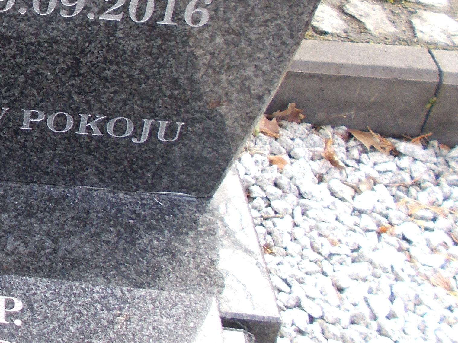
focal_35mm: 79
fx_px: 1045
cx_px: -169
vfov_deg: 18.2
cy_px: 2
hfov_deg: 21.8
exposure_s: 1/125
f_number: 3.2
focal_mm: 4.6
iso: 80
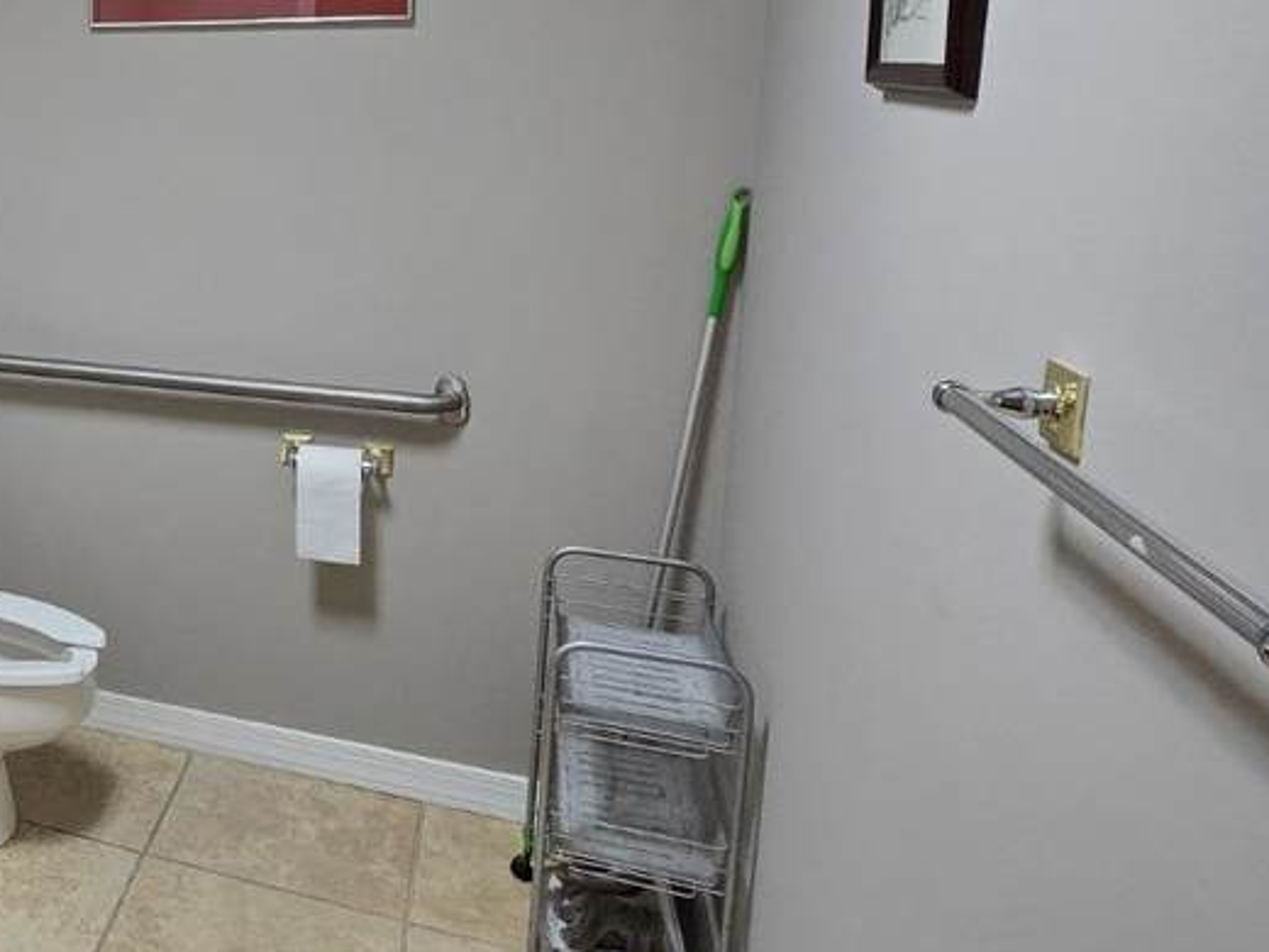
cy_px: 234
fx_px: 1173
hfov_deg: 45.2
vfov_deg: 42.7
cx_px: -76
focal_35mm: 32
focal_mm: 2.2
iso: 250
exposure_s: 1/60
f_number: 2.2
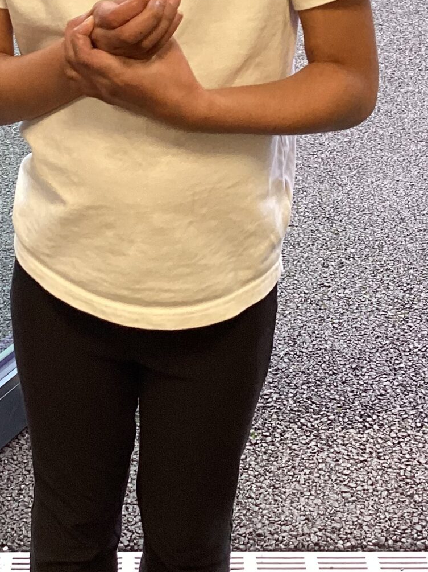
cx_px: 151
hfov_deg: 18.6
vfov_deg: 24.3
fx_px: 1303
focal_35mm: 79
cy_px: 110
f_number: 2.4
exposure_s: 1/50
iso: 100
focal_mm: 3.3
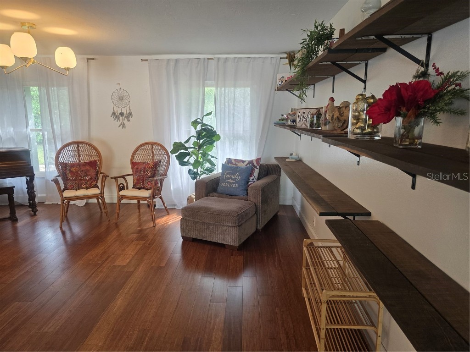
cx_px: 235
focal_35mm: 23
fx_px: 312
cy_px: 176
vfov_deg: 58.9
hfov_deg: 73.9
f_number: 1.7
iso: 200
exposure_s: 1/120
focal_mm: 6.3
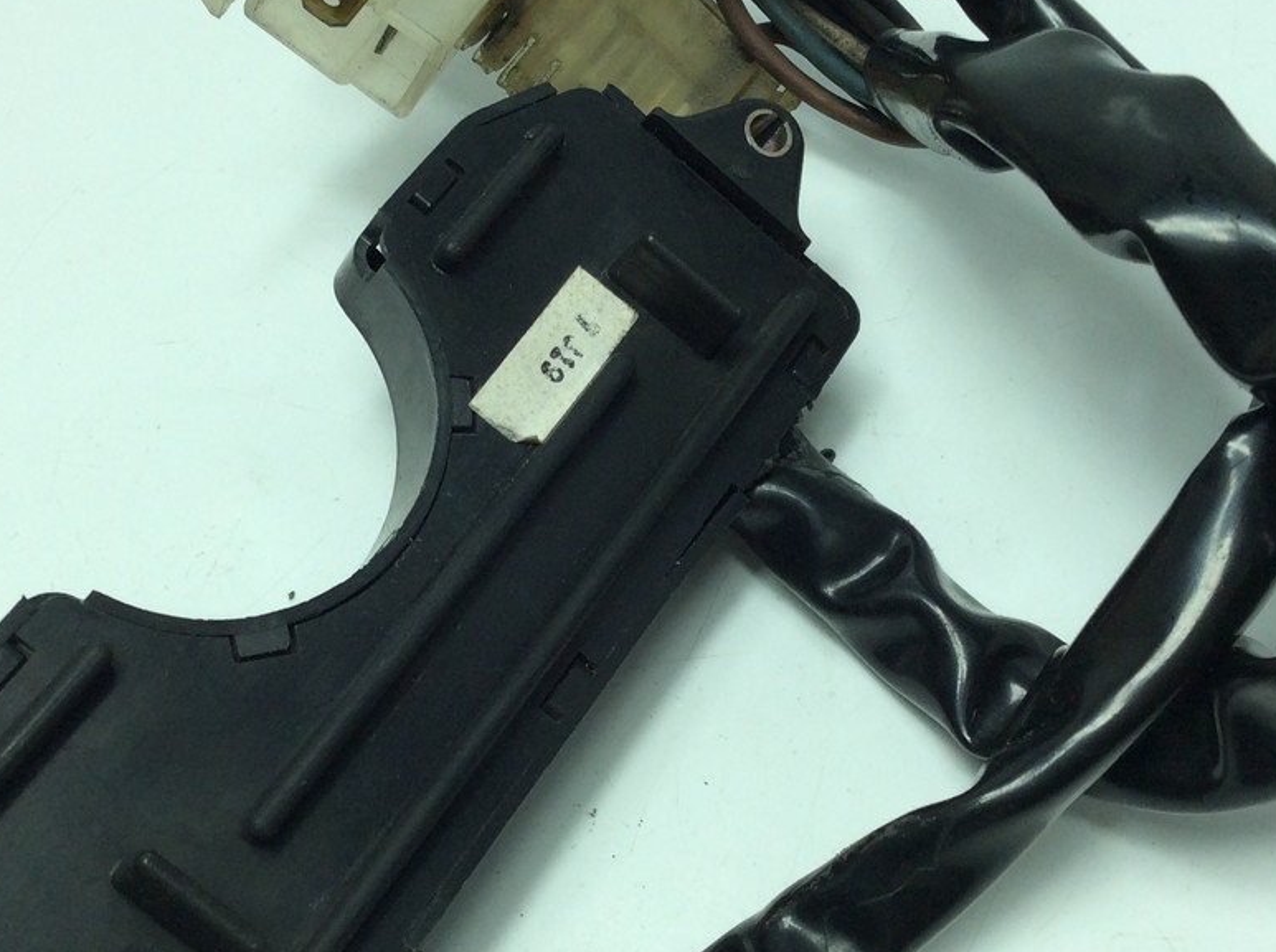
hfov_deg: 36.2
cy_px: 452
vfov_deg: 27.4
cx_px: 584
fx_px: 1950
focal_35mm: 53
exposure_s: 1/374
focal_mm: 3.3
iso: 32
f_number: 2.4
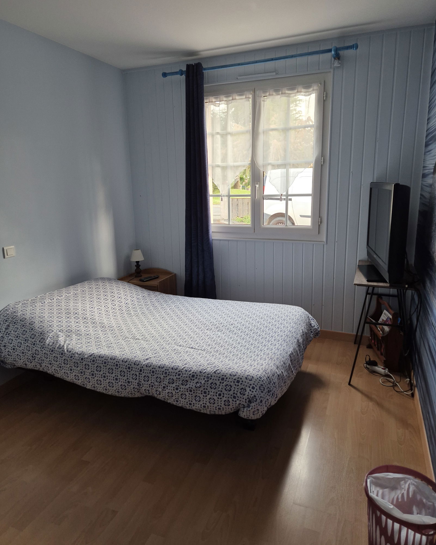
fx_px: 387
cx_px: 218
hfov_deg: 58.8
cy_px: 258
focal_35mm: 24
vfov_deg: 70.2
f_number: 1.8
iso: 160
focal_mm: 5.4
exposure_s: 1/100
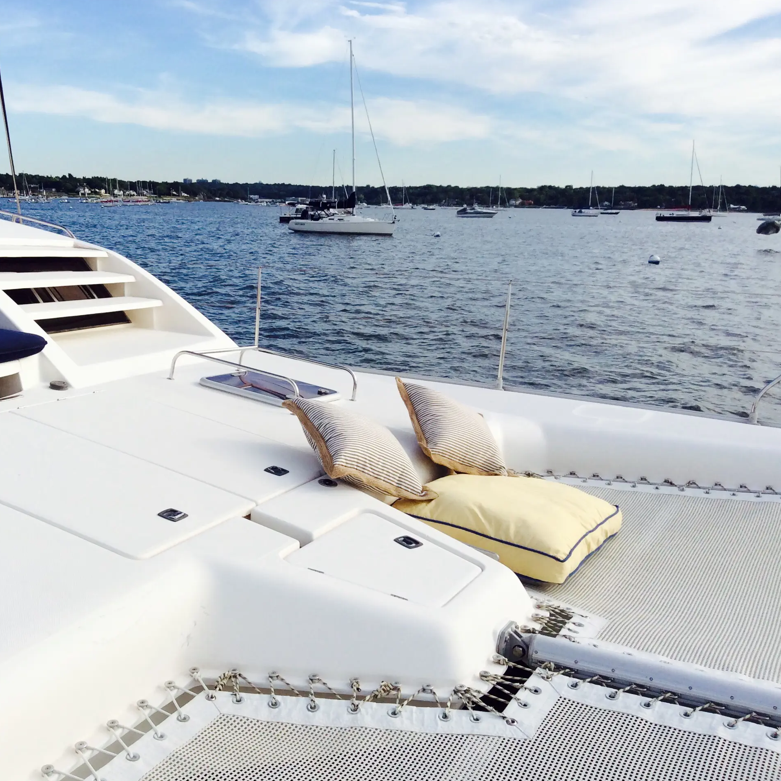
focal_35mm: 38
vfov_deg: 43.9
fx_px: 970
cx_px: 272
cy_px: 390
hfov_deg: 43.4
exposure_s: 1/1733
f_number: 2.4
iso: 32
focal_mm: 3.3
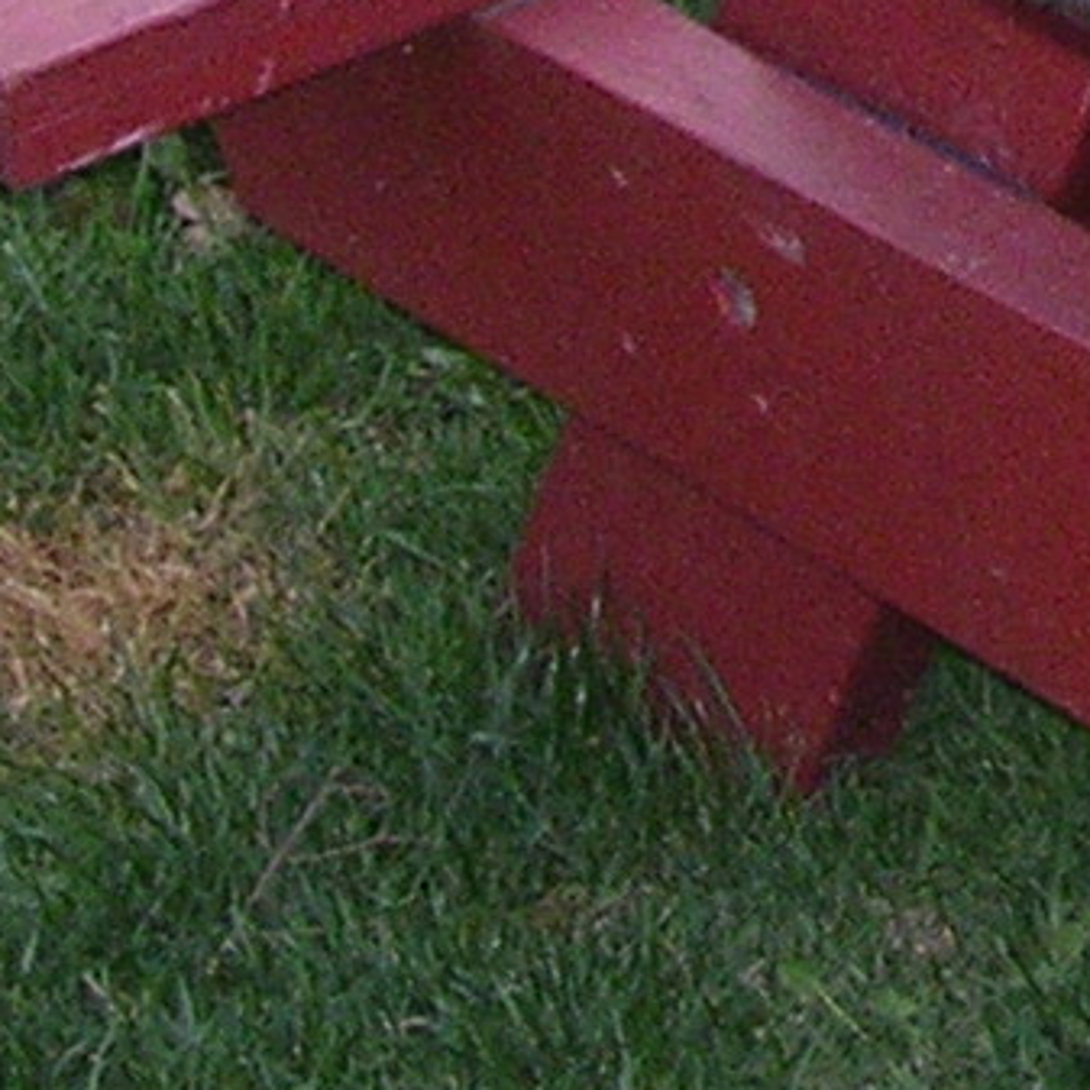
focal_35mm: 231
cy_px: -1278
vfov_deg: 7.2
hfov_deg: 7.1
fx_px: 8229
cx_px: 2623
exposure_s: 1/60.1
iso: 213
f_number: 3
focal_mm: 6.6
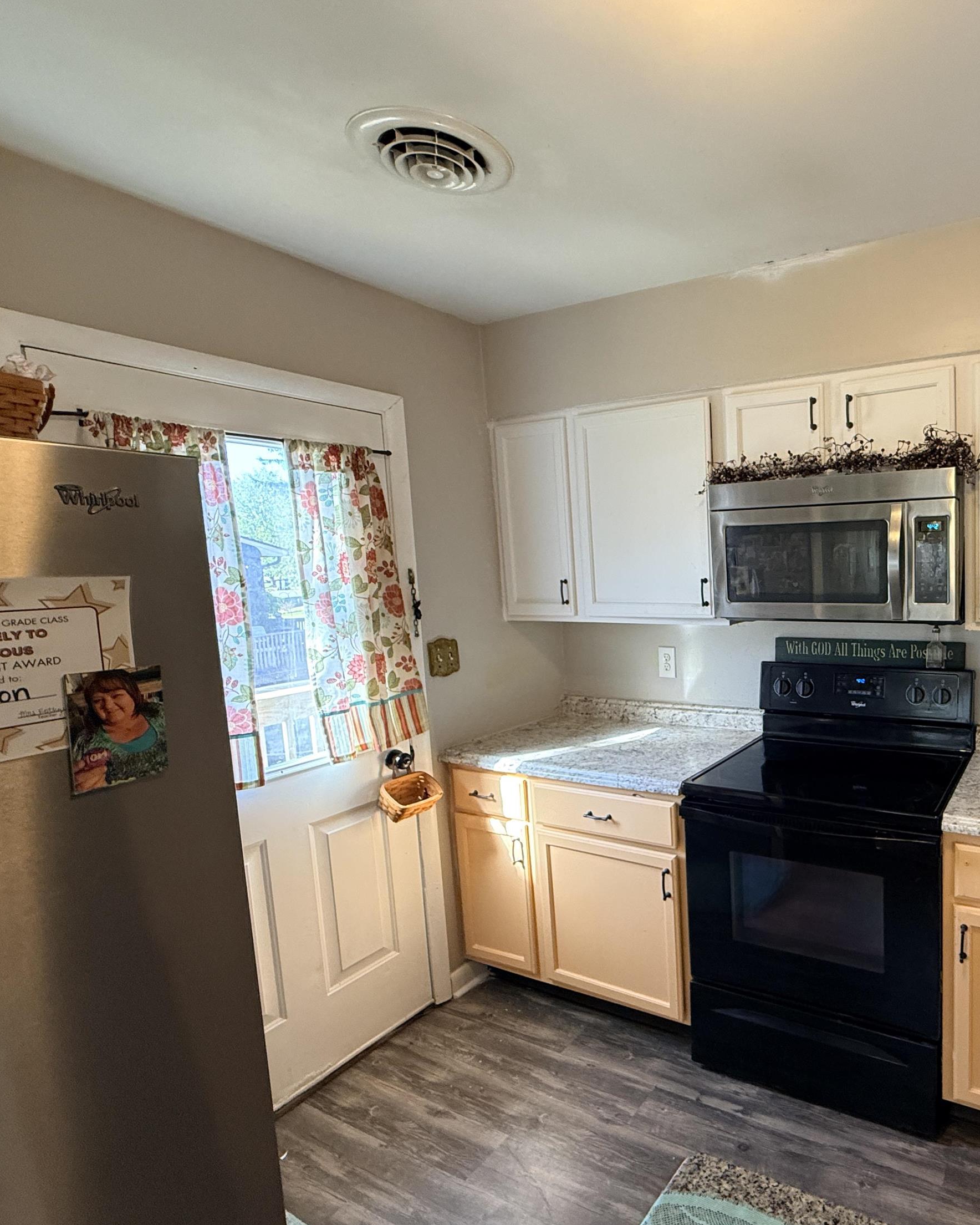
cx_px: 785
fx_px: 689
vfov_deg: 83.2
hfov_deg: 64.5
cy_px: 636
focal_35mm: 19
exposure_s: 1/120
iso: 250
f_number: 2.2
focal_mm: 2.22
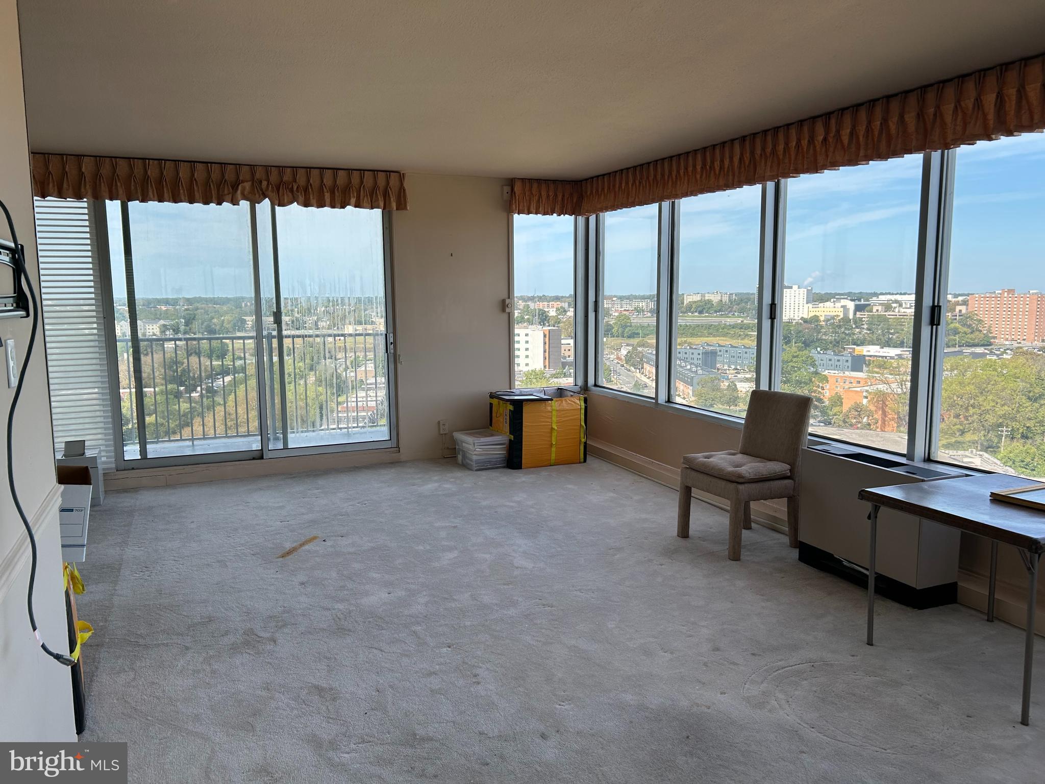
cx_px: 522
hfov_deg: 67.3
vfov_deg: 53.1
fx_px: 785
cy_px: 392
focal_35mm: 26
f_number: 1.5
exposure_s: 1/1412
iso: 50
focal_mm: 5.7
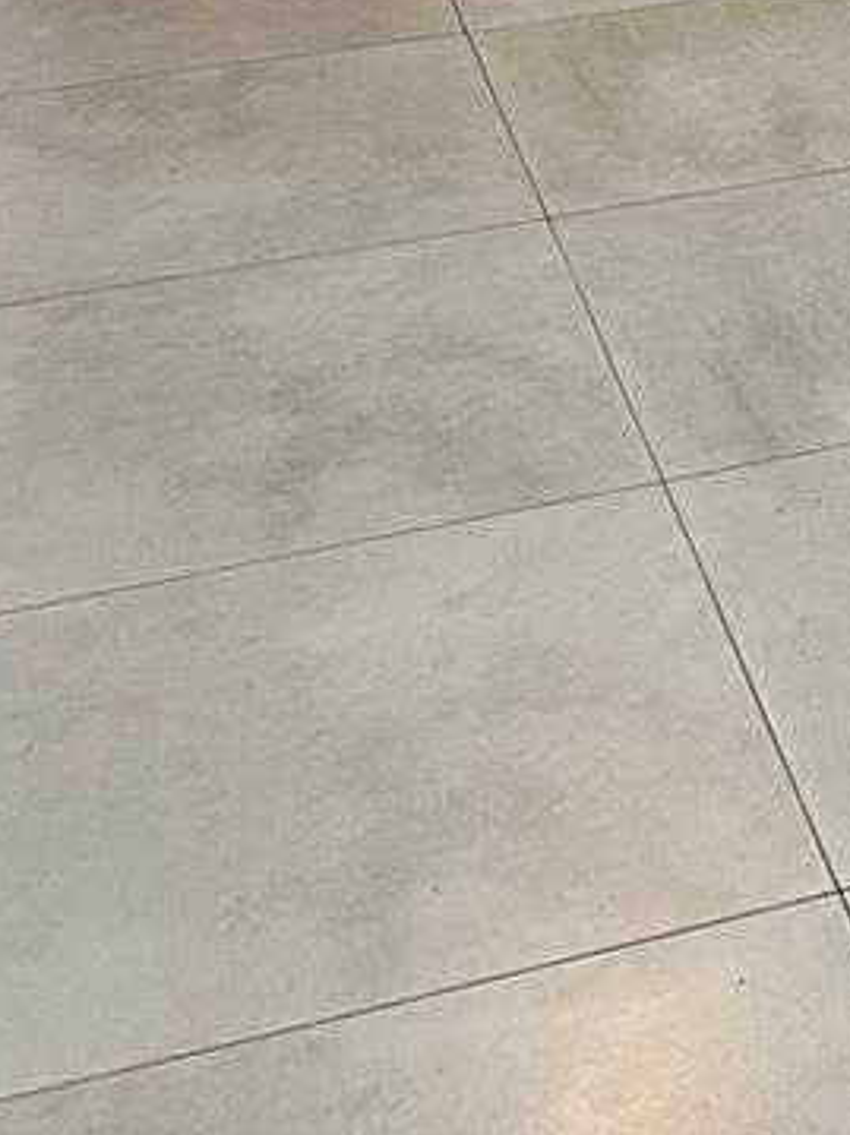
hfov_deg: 15.9
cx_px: 1182
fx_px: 2850
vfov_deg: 18.7
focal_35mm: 87
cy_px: -752
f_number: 1.5
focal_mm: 5.7
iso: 125
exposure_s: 1/60
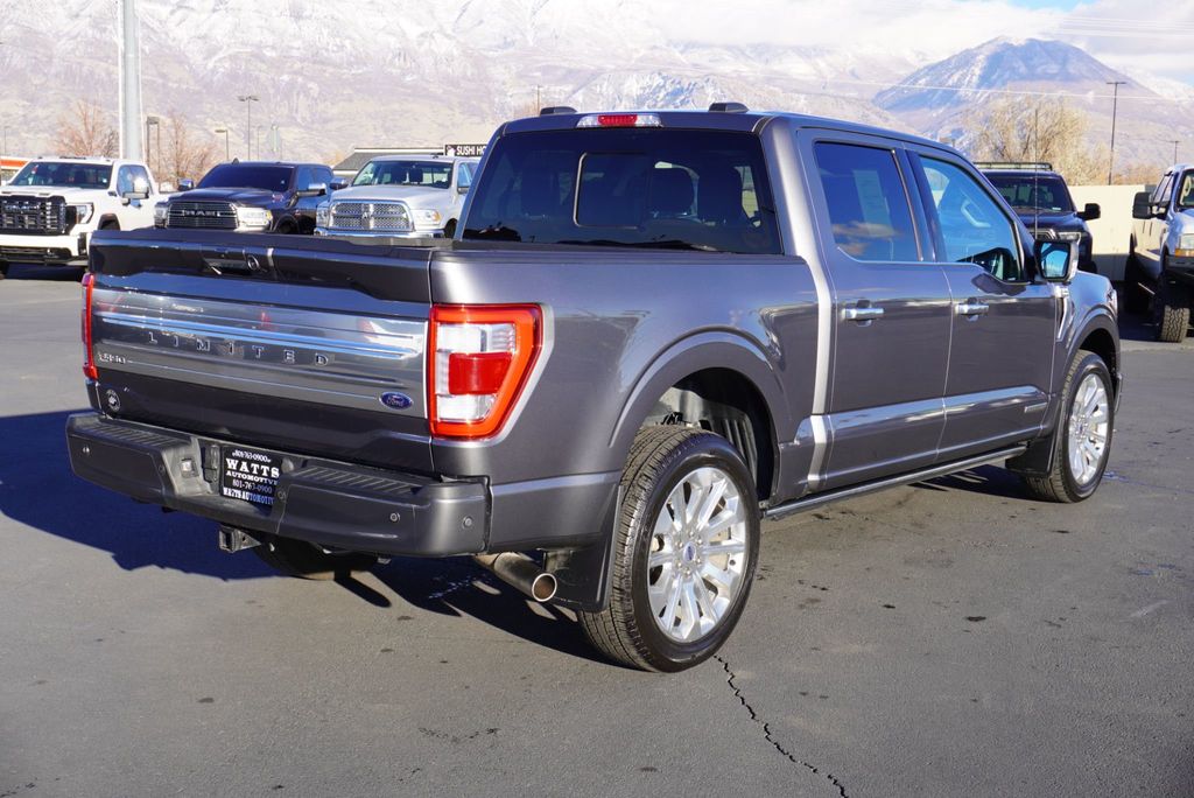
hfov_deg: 46.4
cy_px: 399
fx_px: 1394
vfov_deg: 31.9
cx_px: 597
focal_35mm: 42
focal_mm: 28
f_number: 8
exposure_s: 1/100
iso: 100
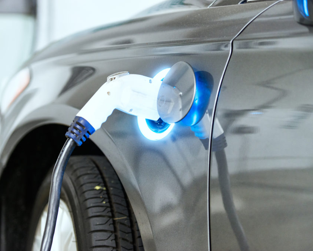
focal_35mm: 125
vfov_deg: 12.3
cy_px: 126
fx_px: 1158
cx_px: 148
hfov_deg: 15.4
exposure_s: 1/8
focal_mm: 110
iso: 800
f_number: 2.8
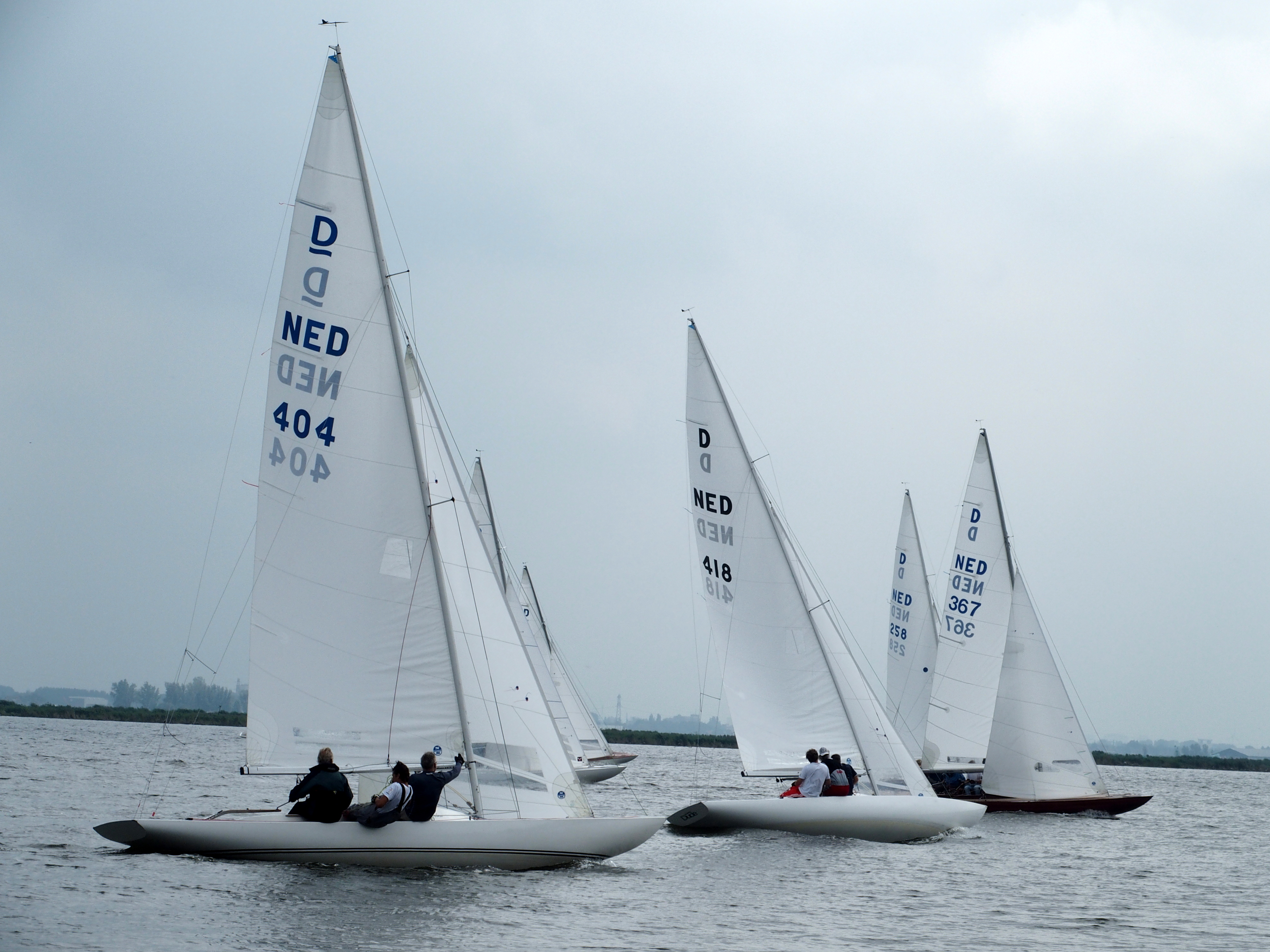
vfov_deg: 10.9
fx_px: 4990
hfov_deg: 14.5
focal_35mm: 136
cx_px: 635
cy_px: 476
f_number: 6.3
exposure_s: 1/640
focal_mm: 28.8
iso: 100
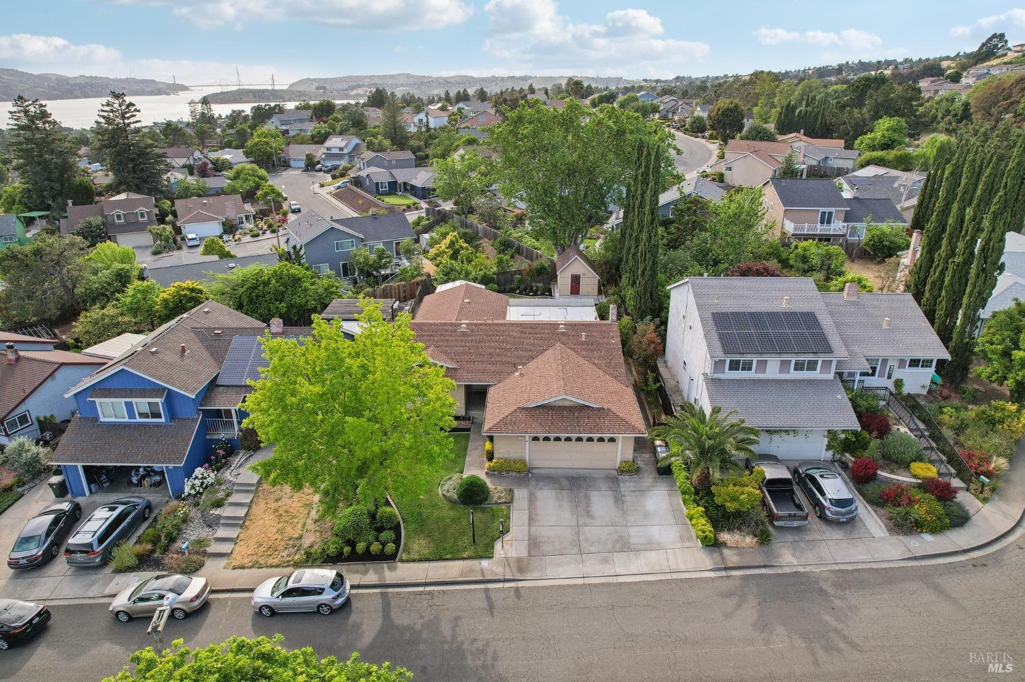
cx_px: 512
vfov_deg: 57.2
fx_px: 626
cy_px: 341
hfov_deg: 78.6
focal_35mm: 22
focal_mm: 8.4
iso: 100
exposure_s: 1/800
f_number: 2.8
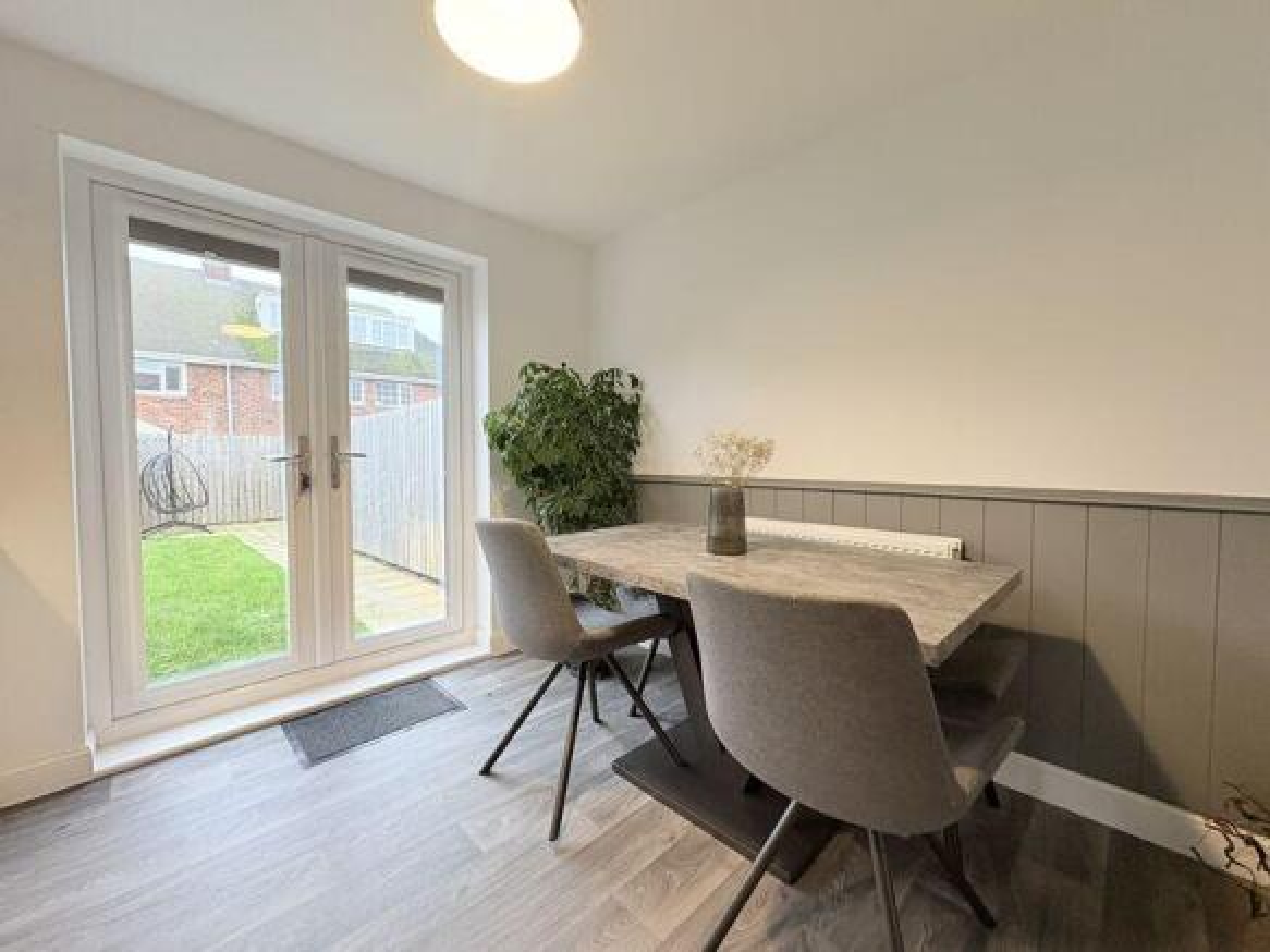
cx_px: 635
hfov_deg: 102.1
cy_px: 476
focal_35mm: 14
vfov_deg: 85.7
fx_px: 514
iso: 200
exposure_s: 1/50
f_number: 2.2
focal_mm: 2.22
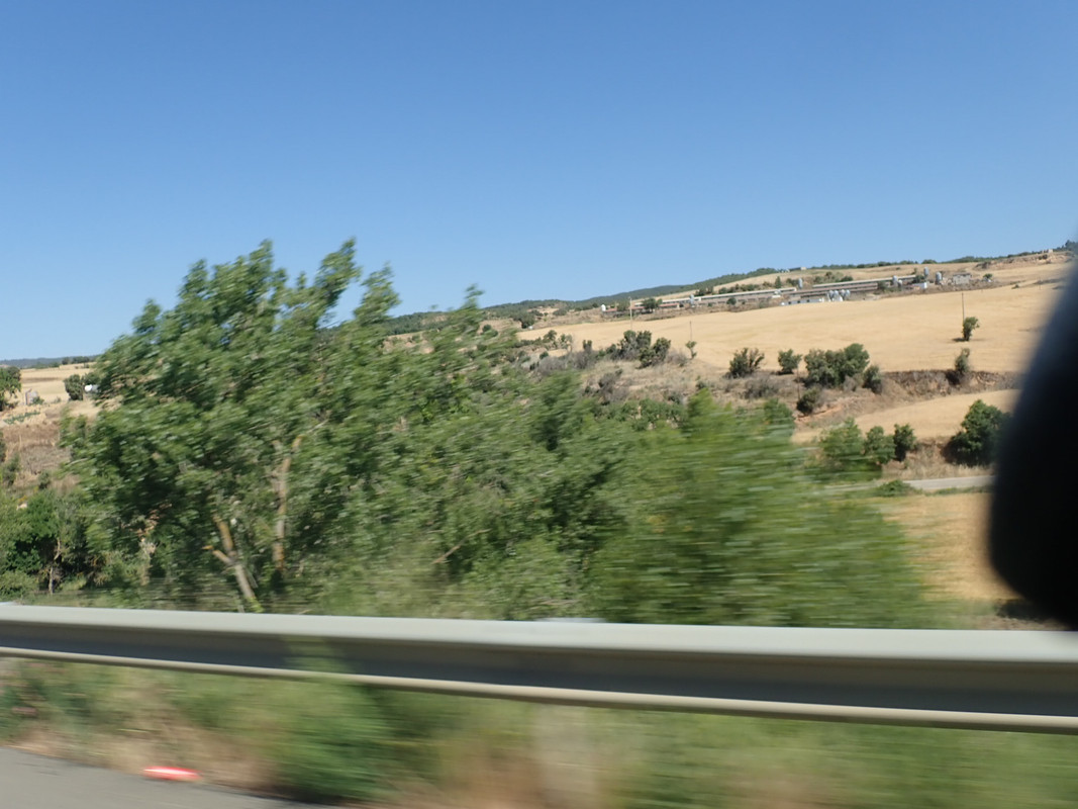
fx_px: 934
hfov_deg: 60.0
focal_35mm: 30
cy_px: 404
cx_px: 539
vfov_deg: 46.8
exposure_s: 1/125
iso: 100
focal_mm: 5.5
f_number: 9
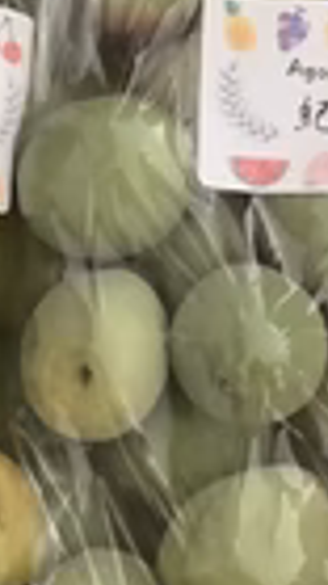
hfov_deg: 12.4
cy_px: 168
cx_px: 114
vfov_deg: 21.9
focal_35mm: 97
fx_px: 1503
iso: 640
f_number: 2.4
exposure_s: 1/30
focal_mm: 3.3
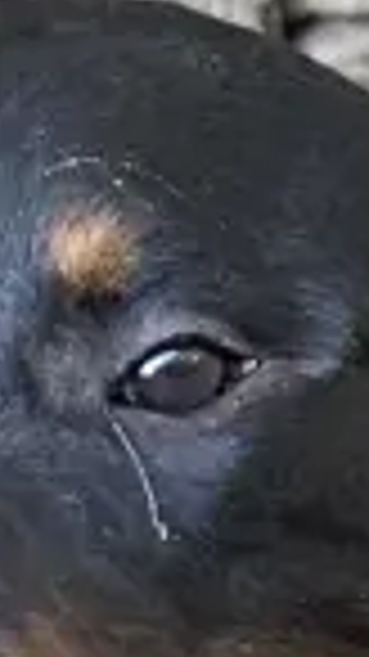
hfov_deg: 6.7
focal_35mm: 172
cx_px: 882
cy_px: 158
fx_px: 2995
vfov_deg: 12.5
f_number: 1.7
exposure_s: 1/120
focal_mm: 6.3
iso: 250
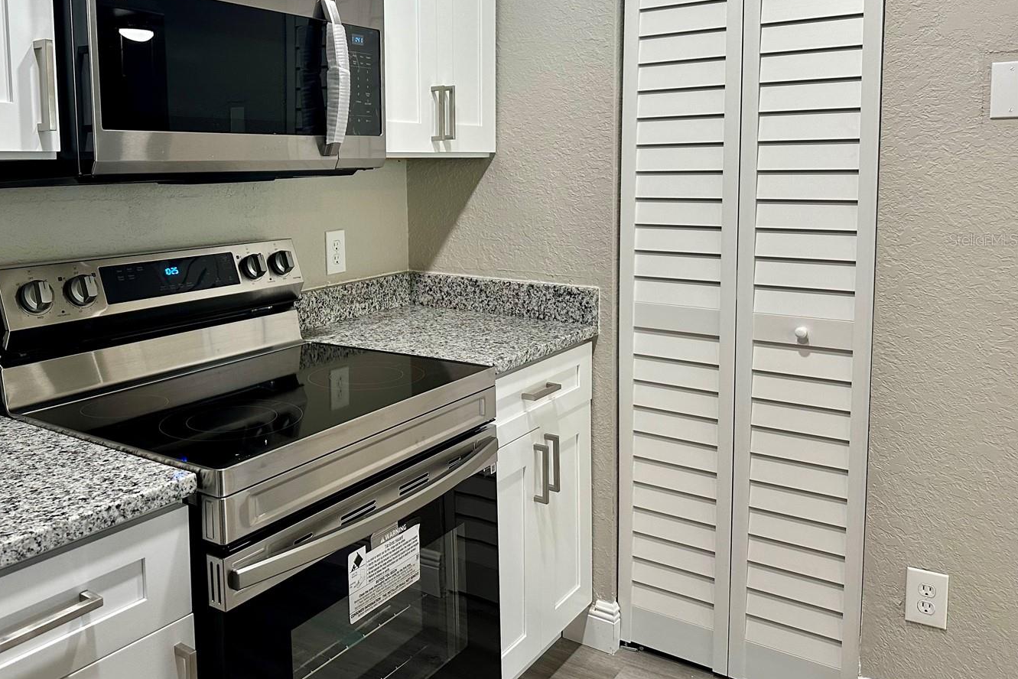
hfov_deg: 61.4
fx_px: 848
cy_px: 239
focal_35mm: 30
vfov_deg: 43.2
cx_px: 409
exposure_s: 1/120
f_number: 1.78
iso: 200
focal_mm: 6.86
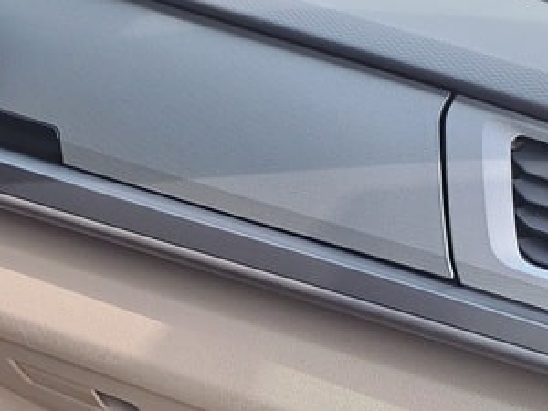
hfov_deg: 24.7
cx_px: -11
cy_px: 260
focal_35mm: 75
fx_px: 1187
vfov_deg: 19.6
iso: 32
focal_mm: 4.65
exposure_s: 1/290
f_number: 1.8
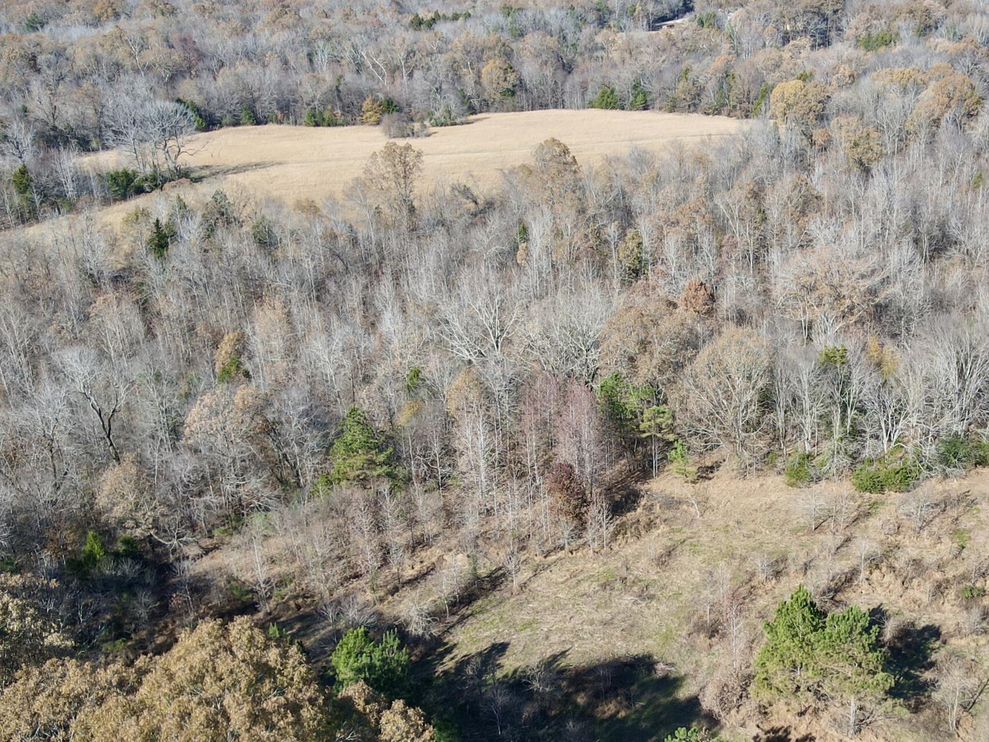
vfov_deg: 34.0
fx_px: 1200
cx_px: 714
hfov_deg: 43.7
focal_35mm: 42
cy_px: 502
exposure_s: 1/350
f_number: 2.8
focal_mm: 4.5
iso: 100
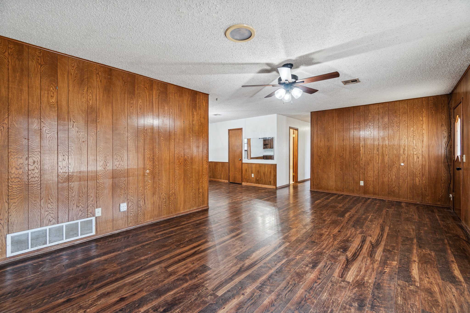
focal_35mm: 15
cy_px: 156
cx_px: 235
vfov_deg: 77.3
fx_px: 196
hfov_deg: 100.4
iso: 200
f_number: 6.3
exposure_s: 1/20
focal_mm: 10
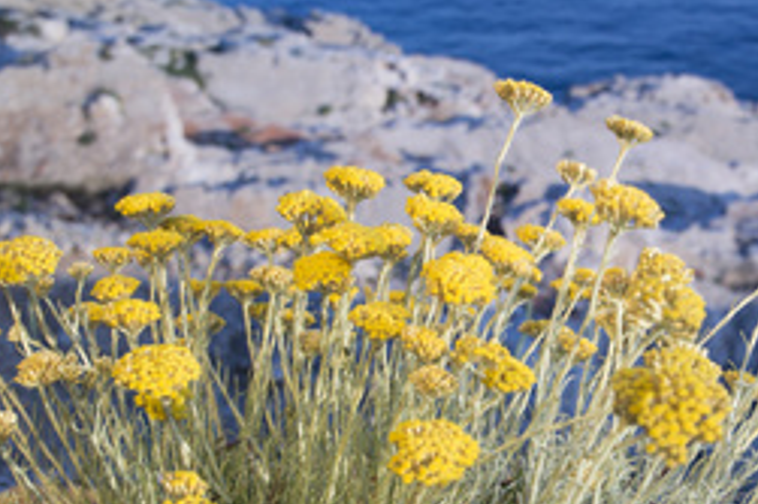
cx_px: 578
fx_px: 1389
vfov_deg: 20.5
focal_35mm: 66
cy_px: 350
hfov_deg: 30.0
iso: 100
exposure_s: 1/100
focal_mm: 26
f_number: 6.3
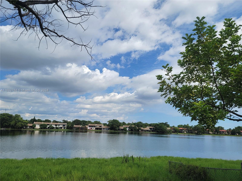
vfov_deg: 56.8
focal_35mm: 24
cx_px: 121
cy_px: 90
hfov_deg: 71.6
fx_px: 168
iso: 16
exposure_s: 1/1967
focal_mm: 6.7
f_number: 1.8
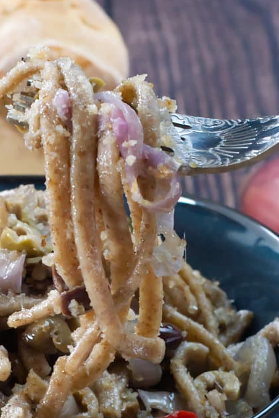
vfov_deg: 9.5
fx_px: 2475
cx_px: -15
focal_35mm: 213
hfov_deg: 6.4
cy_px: 479
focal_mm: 50
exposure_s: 1/40
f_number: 6.3
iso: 1600
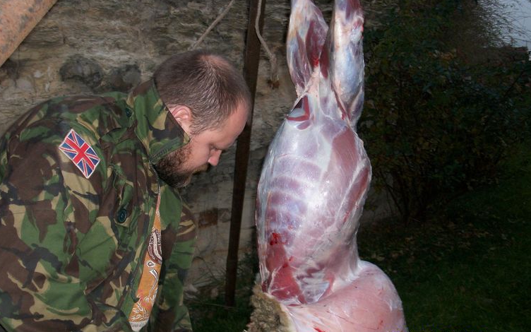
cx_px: 262
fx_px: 637
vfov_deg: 29.2
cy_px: 174
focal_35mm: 44
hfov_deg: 45.3
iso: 150
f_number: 3.2
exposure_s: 1/50.3
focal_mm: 7.1
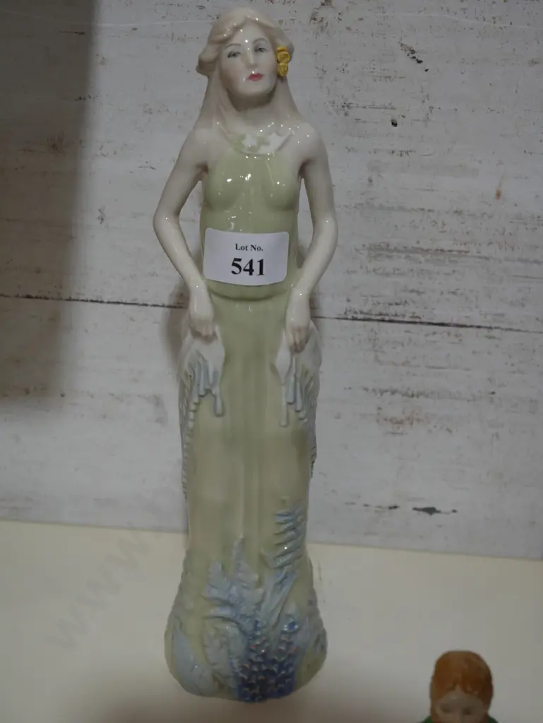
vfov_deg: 29.4
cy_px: 362
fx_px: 1379
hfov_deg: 22.3
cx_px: 272
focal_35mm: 66
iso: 250
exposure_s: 1/80
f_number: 5.4
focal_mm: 33
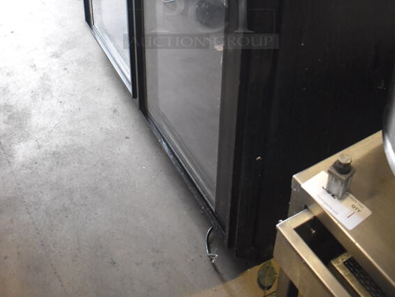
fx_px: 479
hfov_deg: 44.8
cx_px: 201
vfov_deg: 32.1
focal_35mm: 42
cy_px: 12
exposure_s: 1/125
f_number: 3.5
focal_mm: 18
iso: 4000
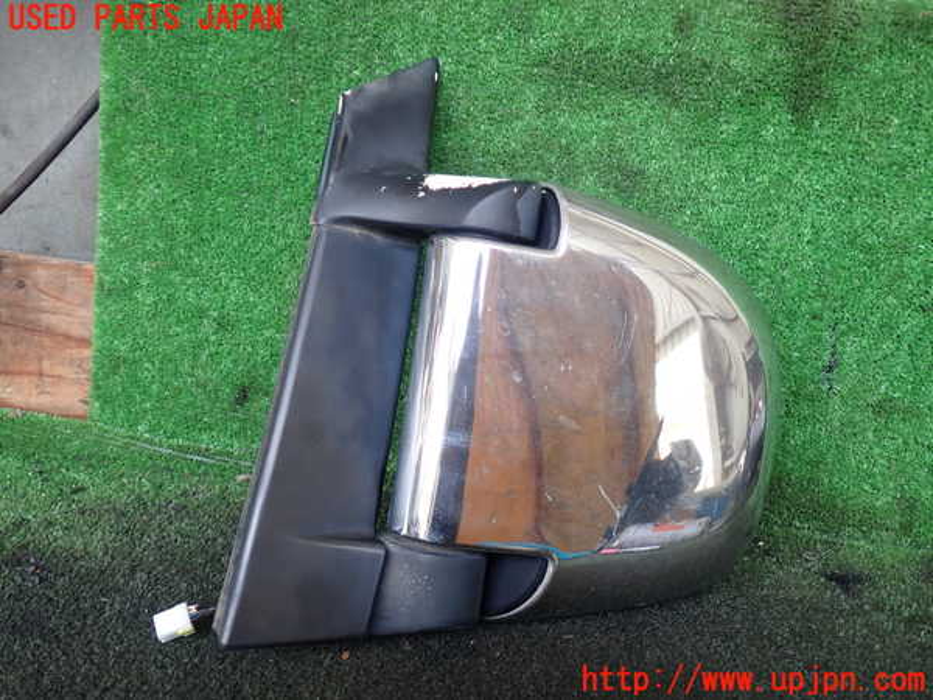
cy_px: 350
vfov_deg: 46.8
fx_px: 809
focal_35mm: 30
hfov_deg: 60.0
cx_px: 466
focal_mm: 5.4
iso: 100
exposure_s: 1/60
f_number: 2.3
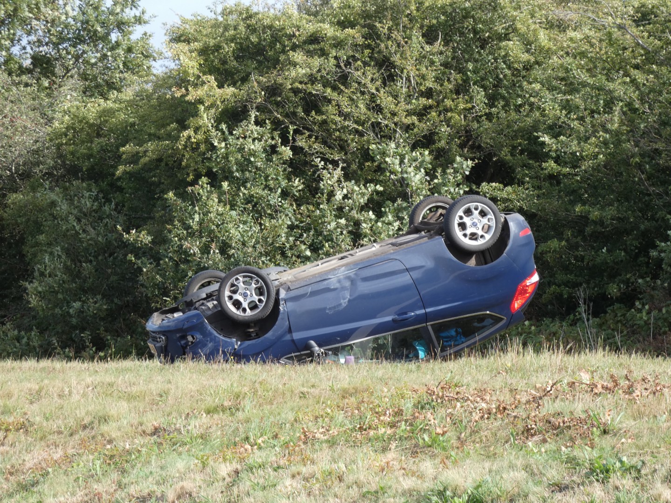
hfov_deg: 11.2
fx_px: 3431
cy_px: 252
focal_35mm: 177
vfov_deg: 8.4
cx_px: 336
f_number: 5.5
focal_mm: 31.7
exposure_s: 1/100
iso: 80
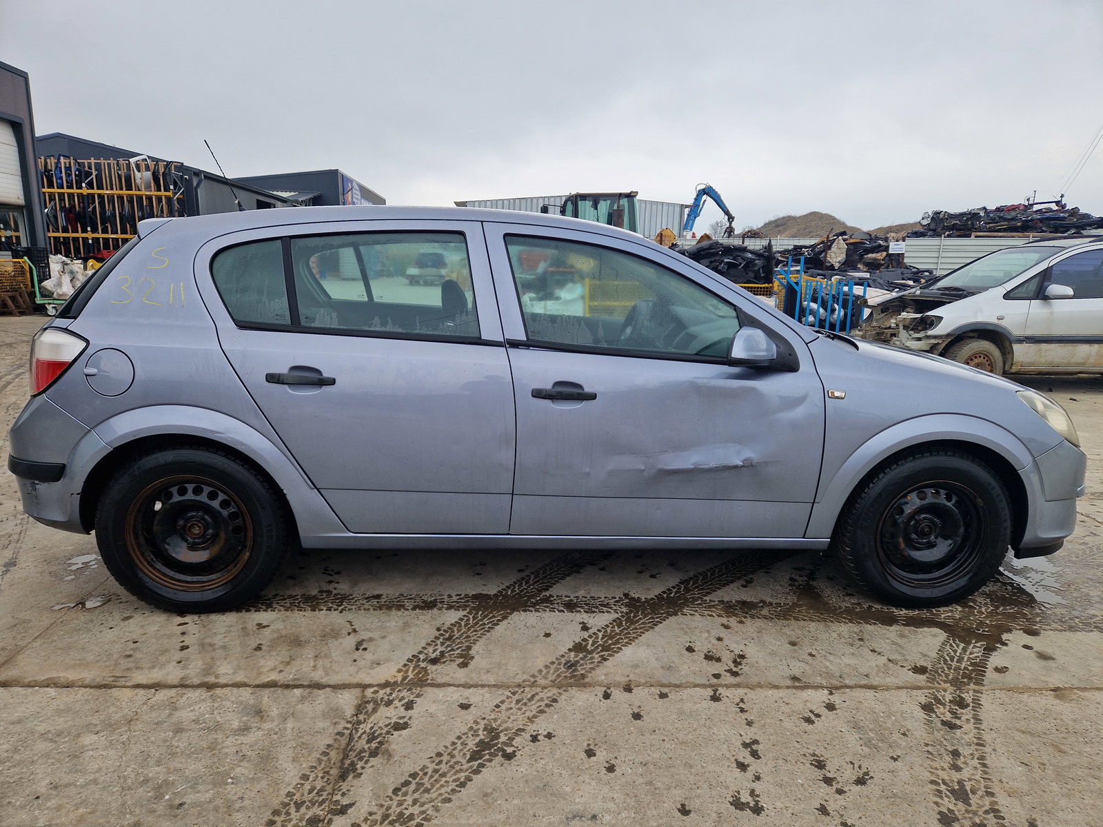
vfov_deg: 58.9
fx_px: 733
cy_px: 414
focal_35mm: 23
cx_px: 552
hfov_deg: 73.9
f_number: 1.8
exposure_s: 1/285
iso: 50
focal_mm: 5.4
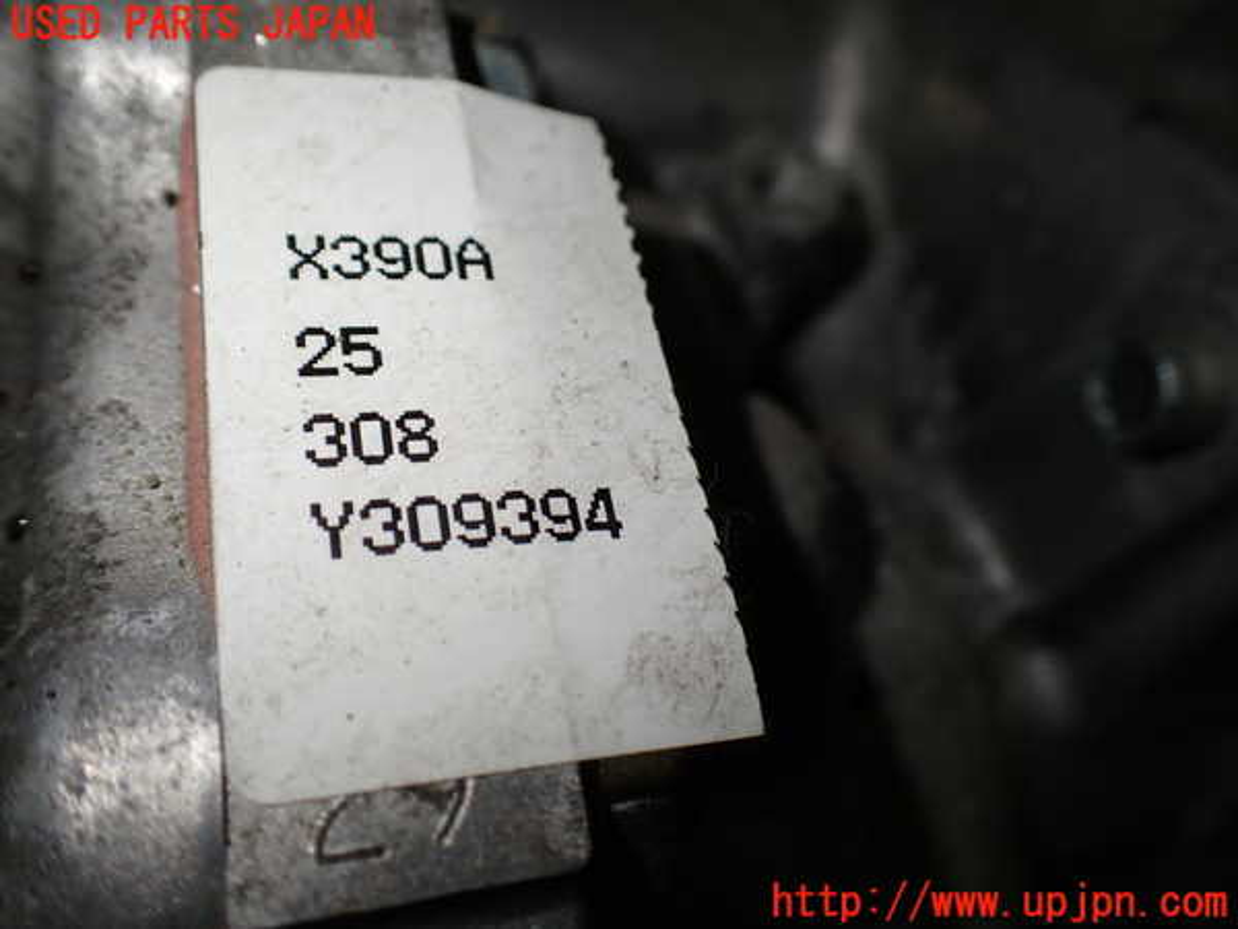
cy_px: 464
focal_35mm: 30
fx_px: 1073
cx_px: 619
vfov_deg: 46.8
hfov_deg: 60.0
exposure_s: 1/160
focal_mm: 5.4
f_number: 2.3
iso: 100
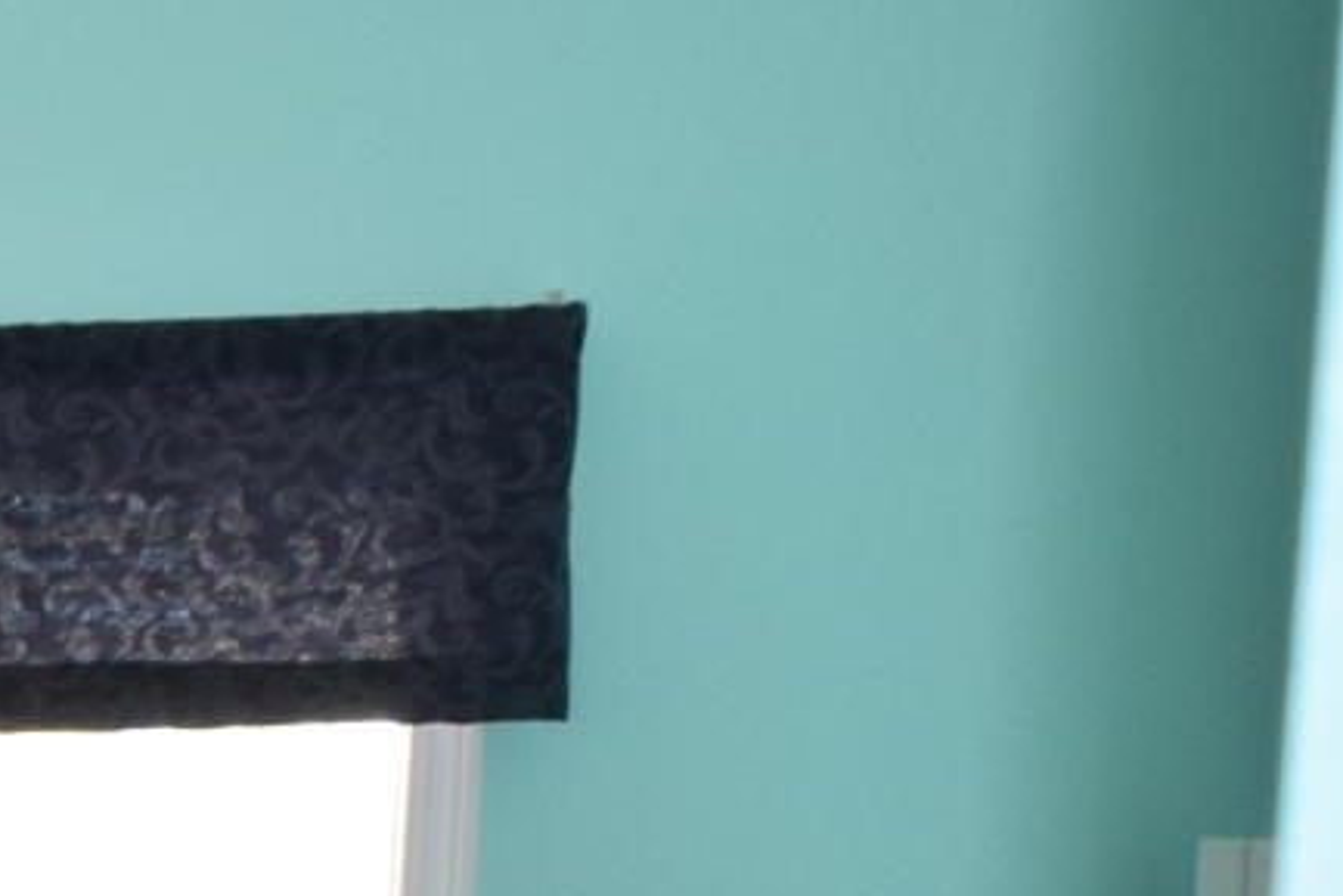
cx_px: -2503
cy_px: 1901
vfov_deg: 7.0
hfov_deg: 9.1
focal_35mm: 187
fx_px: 6978
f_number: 5.6
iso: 640
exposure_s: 1/125
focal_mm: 18
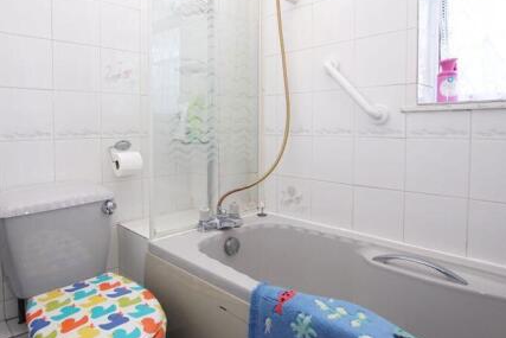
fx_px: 323
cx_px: 216
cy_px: 127
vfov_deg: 54.5
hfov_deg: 75.6
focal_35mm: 23
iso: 800
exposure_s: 1/60
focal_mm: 10
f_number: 3.5
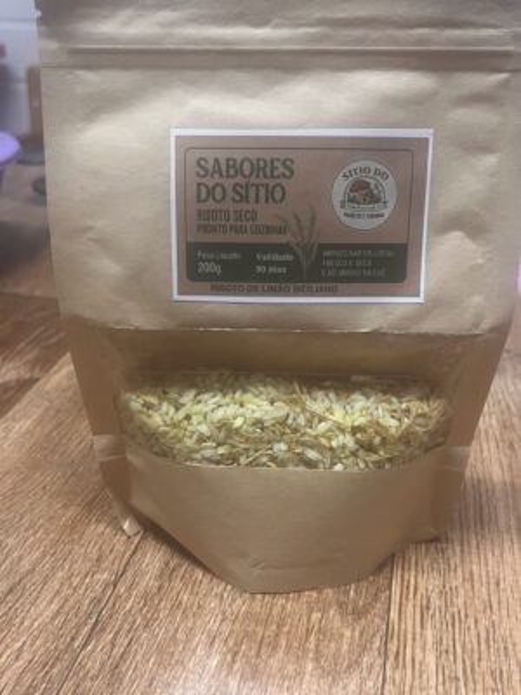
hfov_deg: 53.1
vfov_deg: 67.3
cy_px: 348
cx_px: 260
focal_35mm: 26
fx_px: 522
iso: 320
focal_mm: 5.7
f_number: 1.5
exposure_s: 1/60
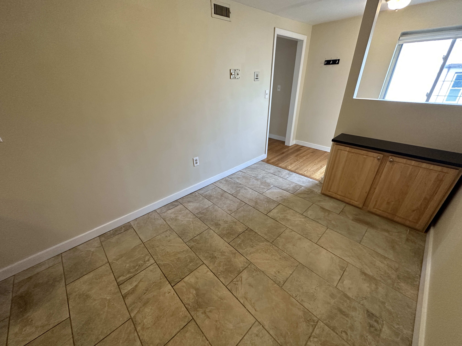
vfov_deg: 85.7
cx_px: 231
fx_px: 187
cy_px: 173
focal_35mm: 14
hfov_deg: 102.1
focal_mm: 2.22
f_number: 2.2
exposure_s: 1/120
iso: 320
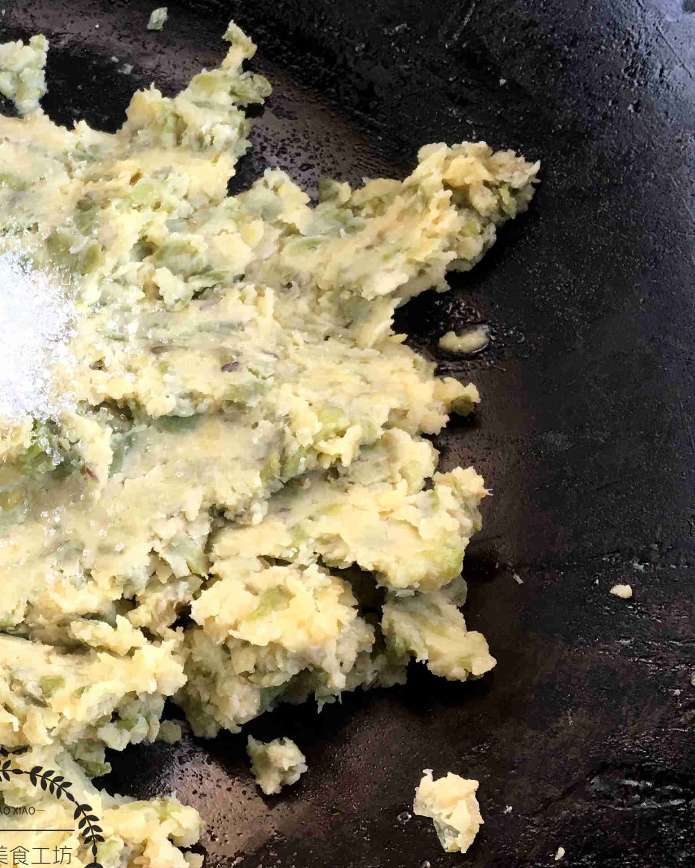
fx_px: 1517
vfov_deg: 31.9
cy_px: 499
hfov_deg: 24.0
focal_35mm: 59
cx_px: -83
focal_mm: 4.15
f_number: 2.2
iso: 32
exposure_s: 1/33
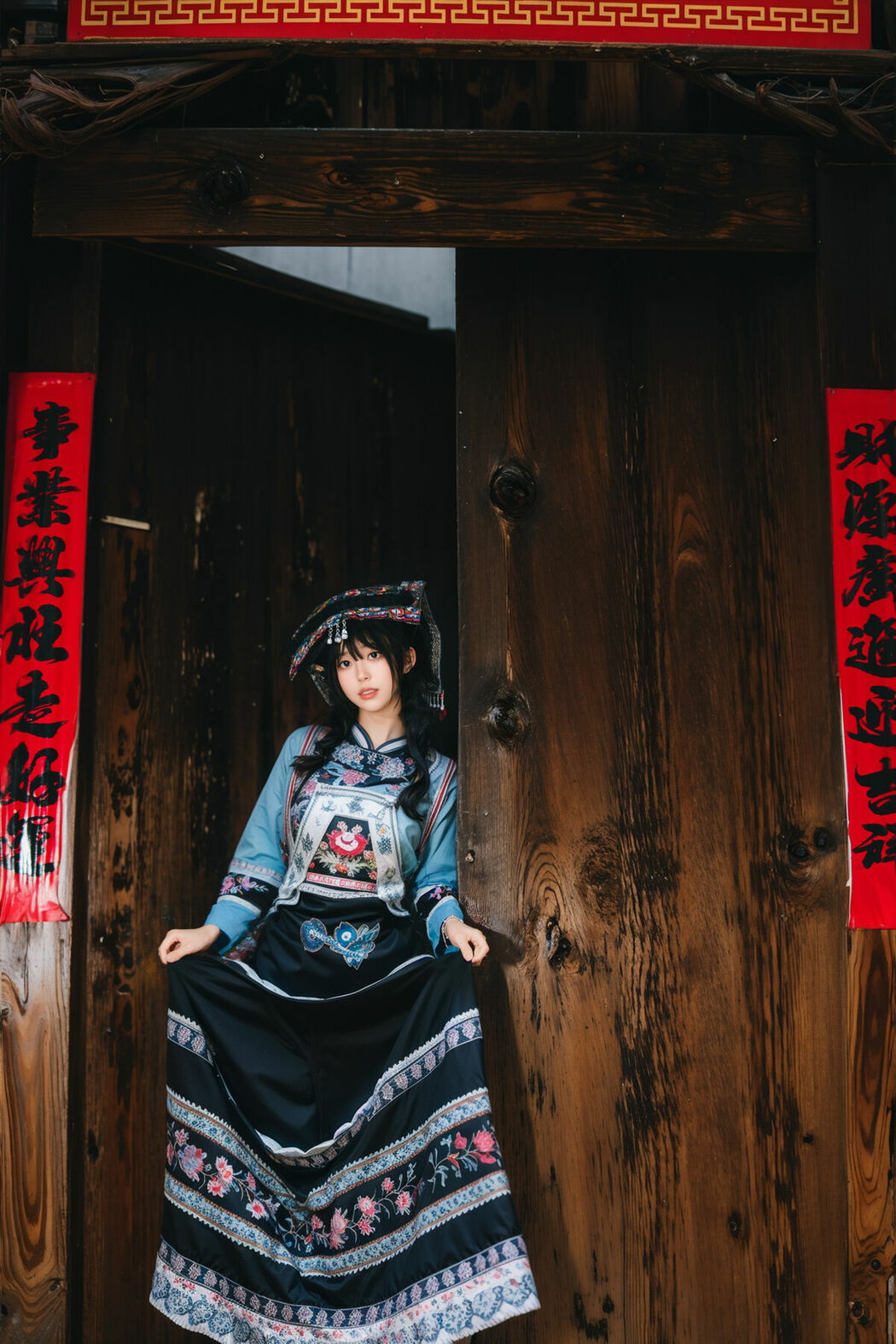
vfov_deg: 43.6
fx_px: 1680
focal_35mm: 45
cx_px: 448
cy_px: 672
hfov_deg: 29.9
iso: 100
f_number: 1.4
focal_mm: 30
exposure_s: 1/500
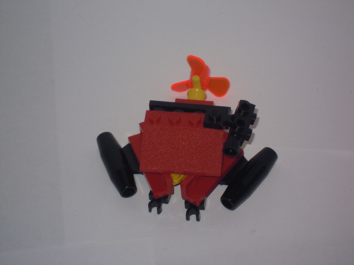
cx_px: 177
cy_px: 132
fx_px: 1432
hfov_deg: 14.1
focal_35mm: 140
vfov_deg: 10.6
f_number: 6.6
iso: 360
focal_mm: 25
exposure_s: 1/60
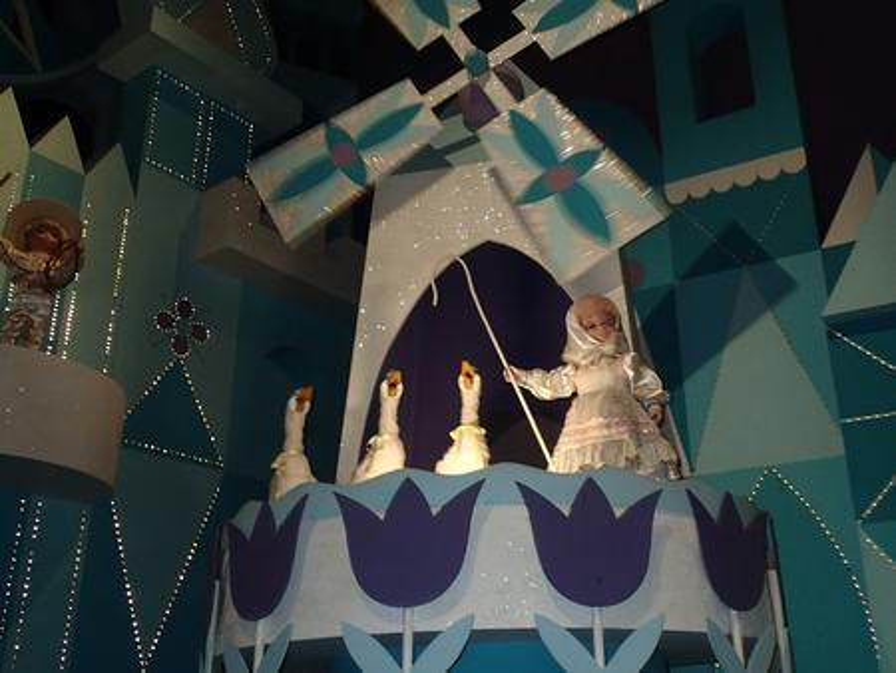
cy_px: 336
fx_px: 829
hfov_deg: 56.8
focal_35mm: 32
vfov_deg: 44.2
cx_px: 448
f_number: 2.4
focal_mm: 5.9
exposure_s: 1/30
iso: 400
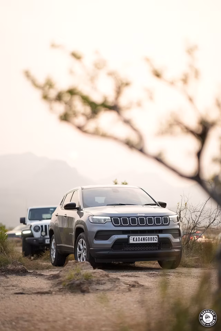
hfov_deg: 16.1
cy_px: 166
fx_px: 783
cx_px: 110
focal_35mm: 85
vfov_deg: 23.9
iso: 640
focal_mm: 85
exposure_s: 1/2000
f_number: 1.4
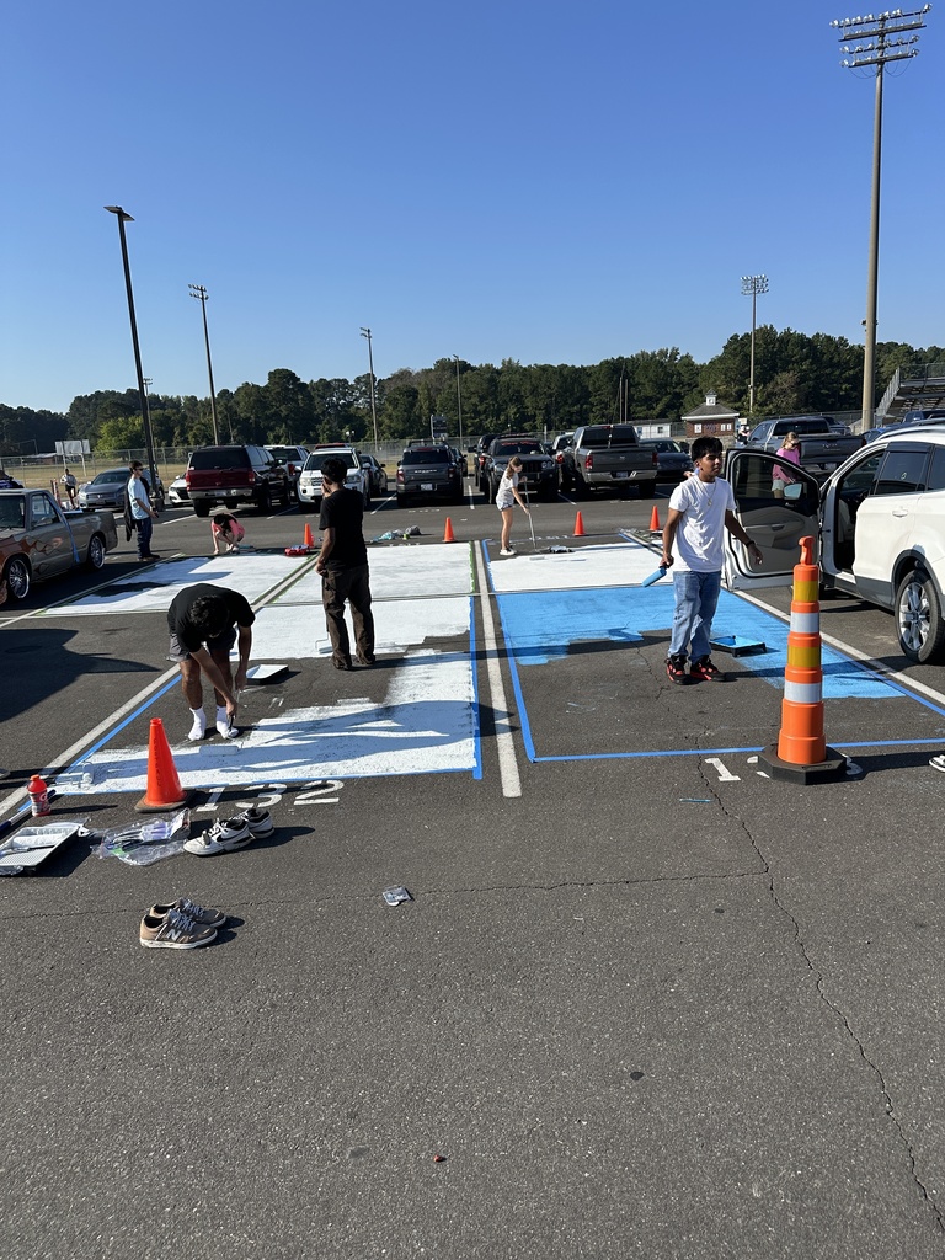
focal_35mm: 24
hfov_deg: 56.8
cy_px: 630
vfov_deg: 71.6
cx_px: 472
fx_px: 874
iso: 80
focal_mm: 6.86
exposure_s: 1/4348
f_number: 1.78
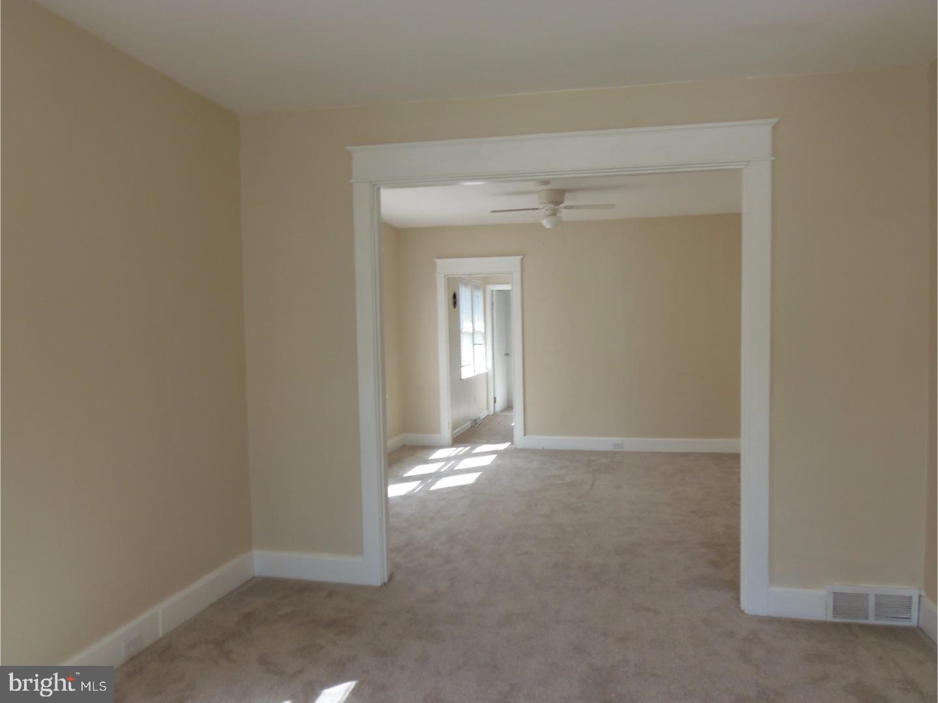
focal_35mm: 24
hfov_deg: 71.6
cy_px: 352
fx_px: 650
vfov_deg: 56.8
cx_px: 469
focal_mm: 4.3
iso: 64
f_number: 2.9
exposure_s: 1/40
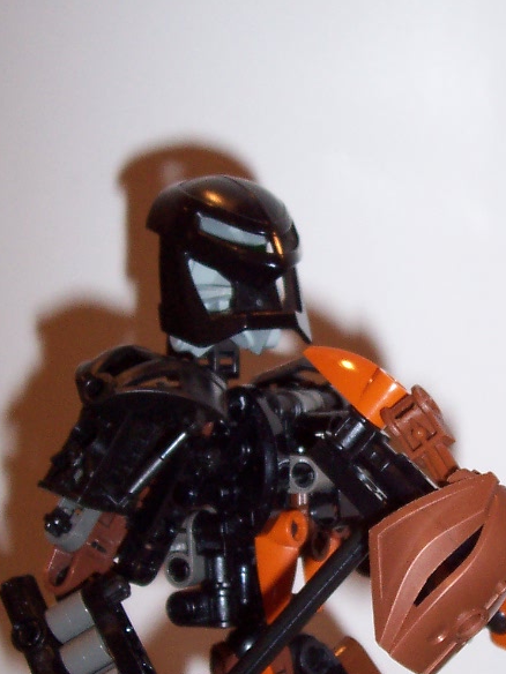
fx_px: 1481
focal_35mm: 76
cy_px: 503
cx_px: 389
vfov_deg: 25.4
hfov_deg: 19.2
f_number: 2.8
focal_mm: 5.6
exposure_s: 1/60
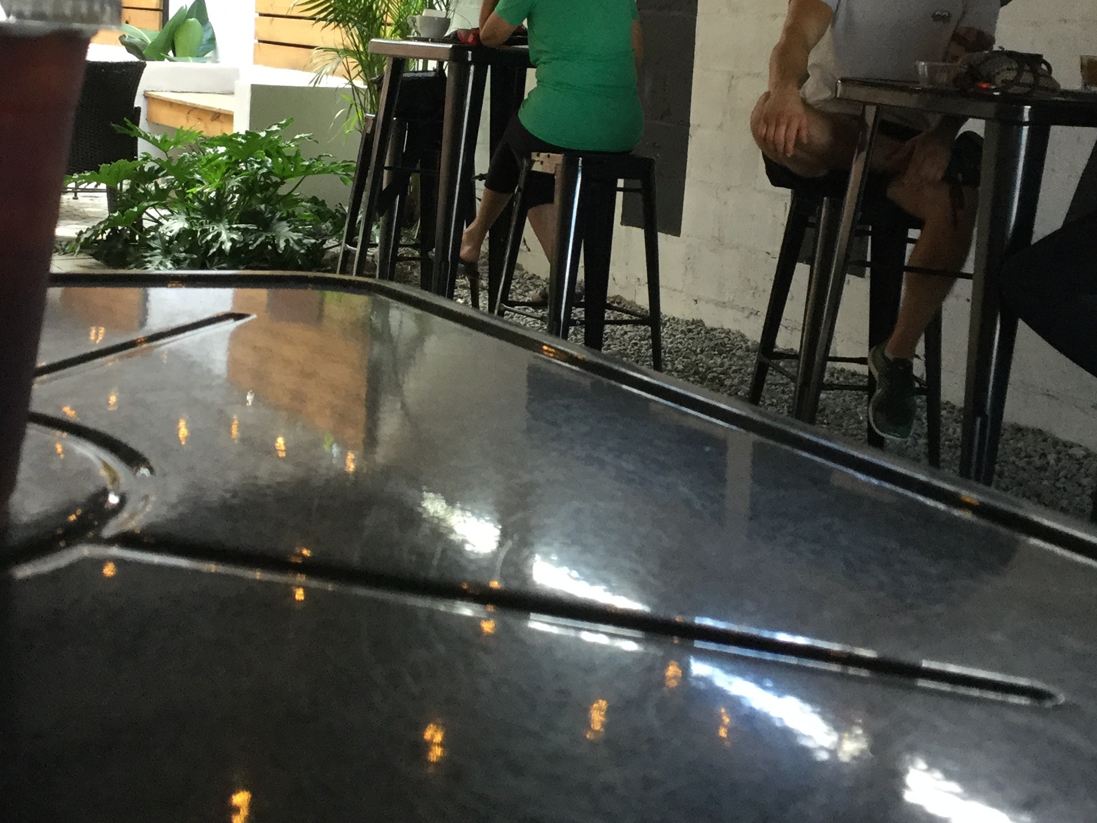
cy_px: 220
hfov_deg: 34.3
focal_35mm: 56
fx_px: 1775
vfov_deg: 25.8
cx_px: 488
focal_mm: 3.3
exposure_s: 1/30
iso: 64
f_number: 2.4
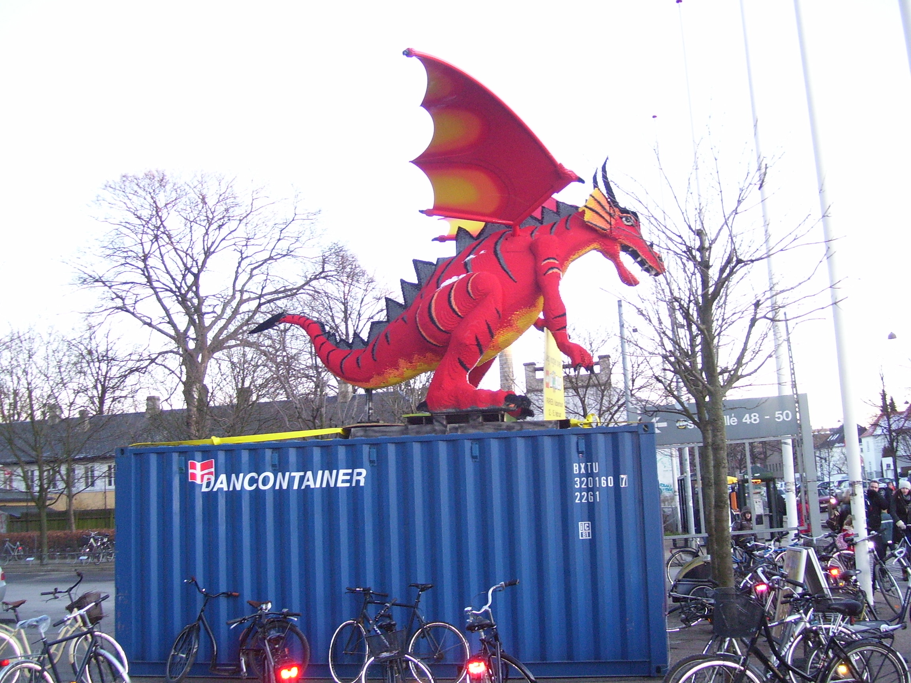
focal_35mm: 36
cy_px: 342
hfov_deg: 51.4
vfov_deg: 39.7
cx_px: 456
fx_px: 947
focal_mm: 6
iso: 200
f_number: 2.7
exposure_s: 1/60
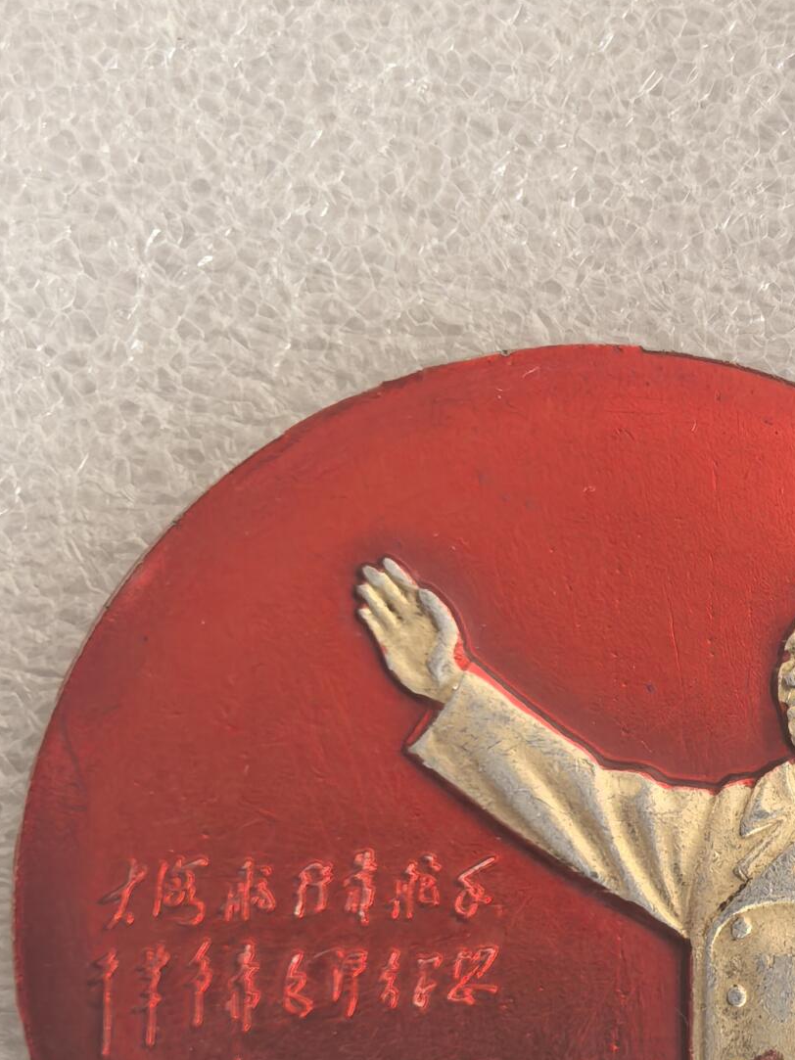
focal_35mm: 128
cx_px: 607
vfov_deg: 15.3
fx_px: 3920
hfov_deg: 11.5
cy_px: 823
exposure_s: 1/100
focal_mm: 5.75
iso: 100
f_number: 2
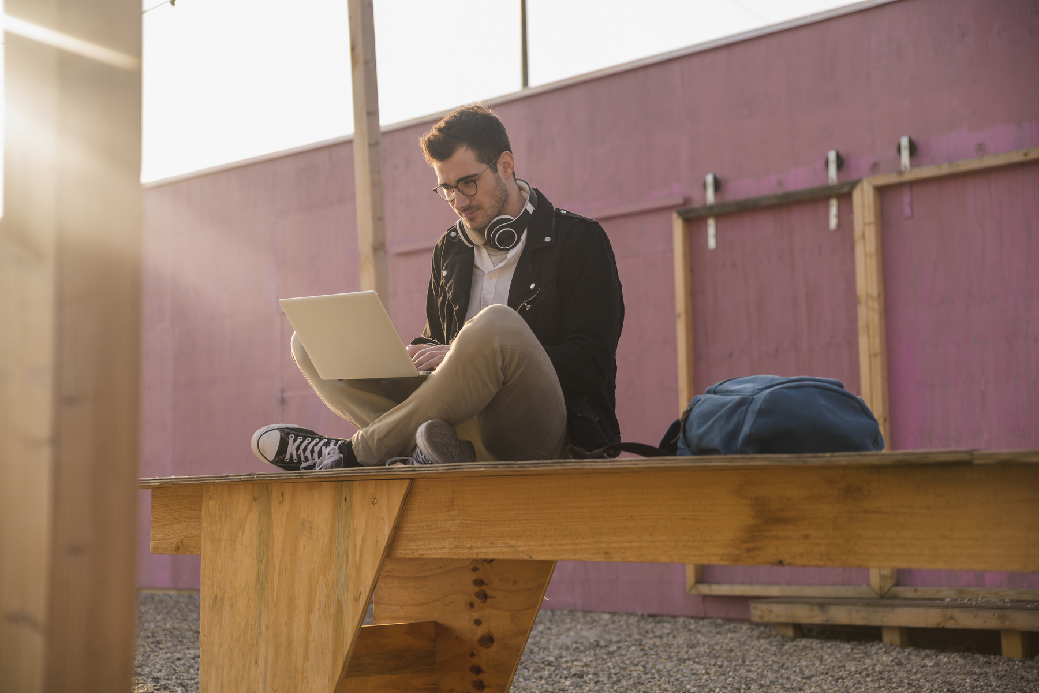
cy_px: 346
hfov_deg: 35.6
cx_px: 520
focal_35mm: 56
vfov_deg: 24.2
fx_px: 1616
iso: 200
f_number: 2.8
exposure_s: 1/1250
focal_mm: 56
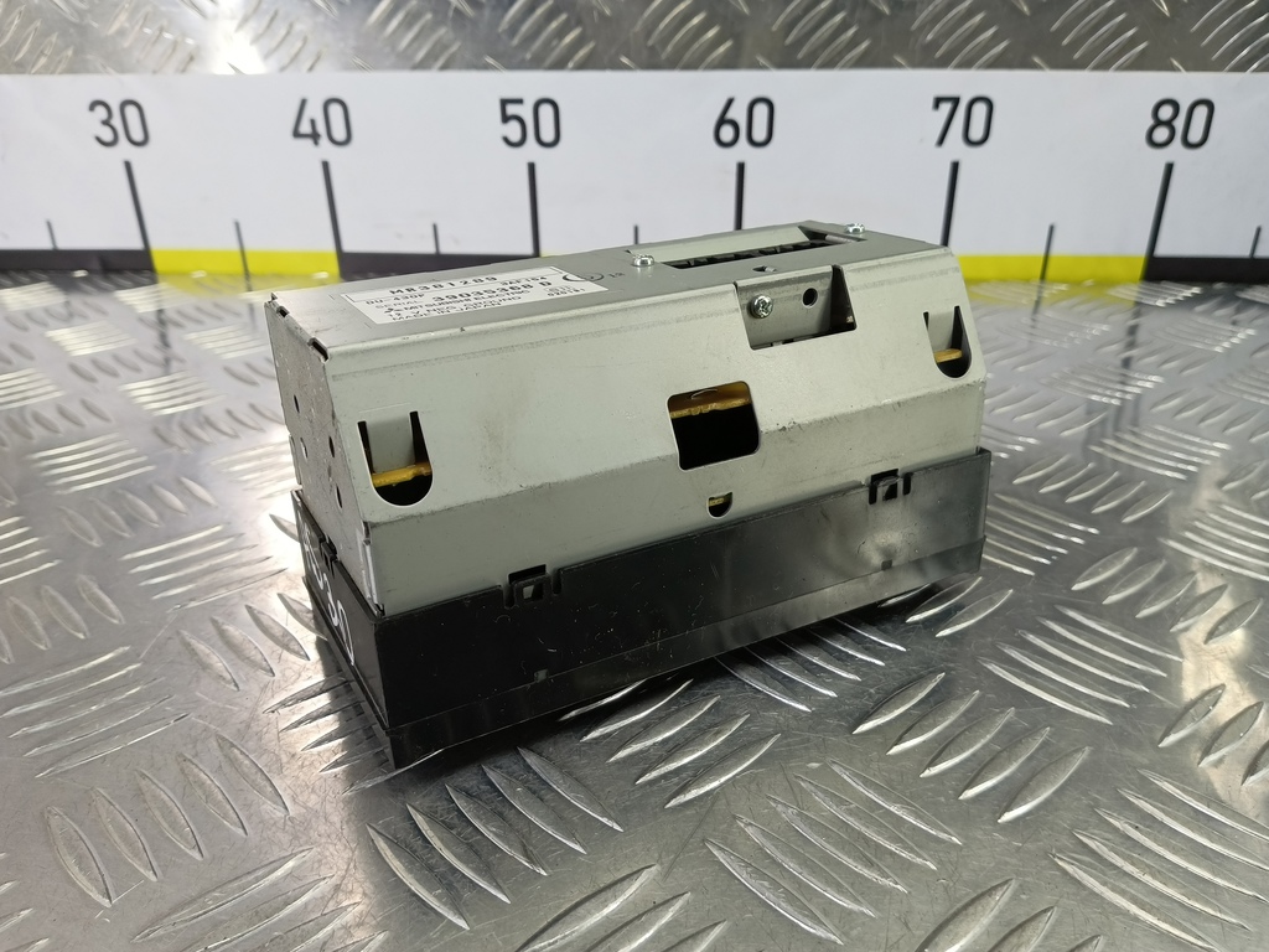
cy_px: 476
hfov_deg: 73.9
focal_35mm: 23
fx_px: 843
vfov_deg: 58.9
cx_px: 634
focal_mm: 4.11
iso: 118
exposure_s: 1/50
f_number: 1.6
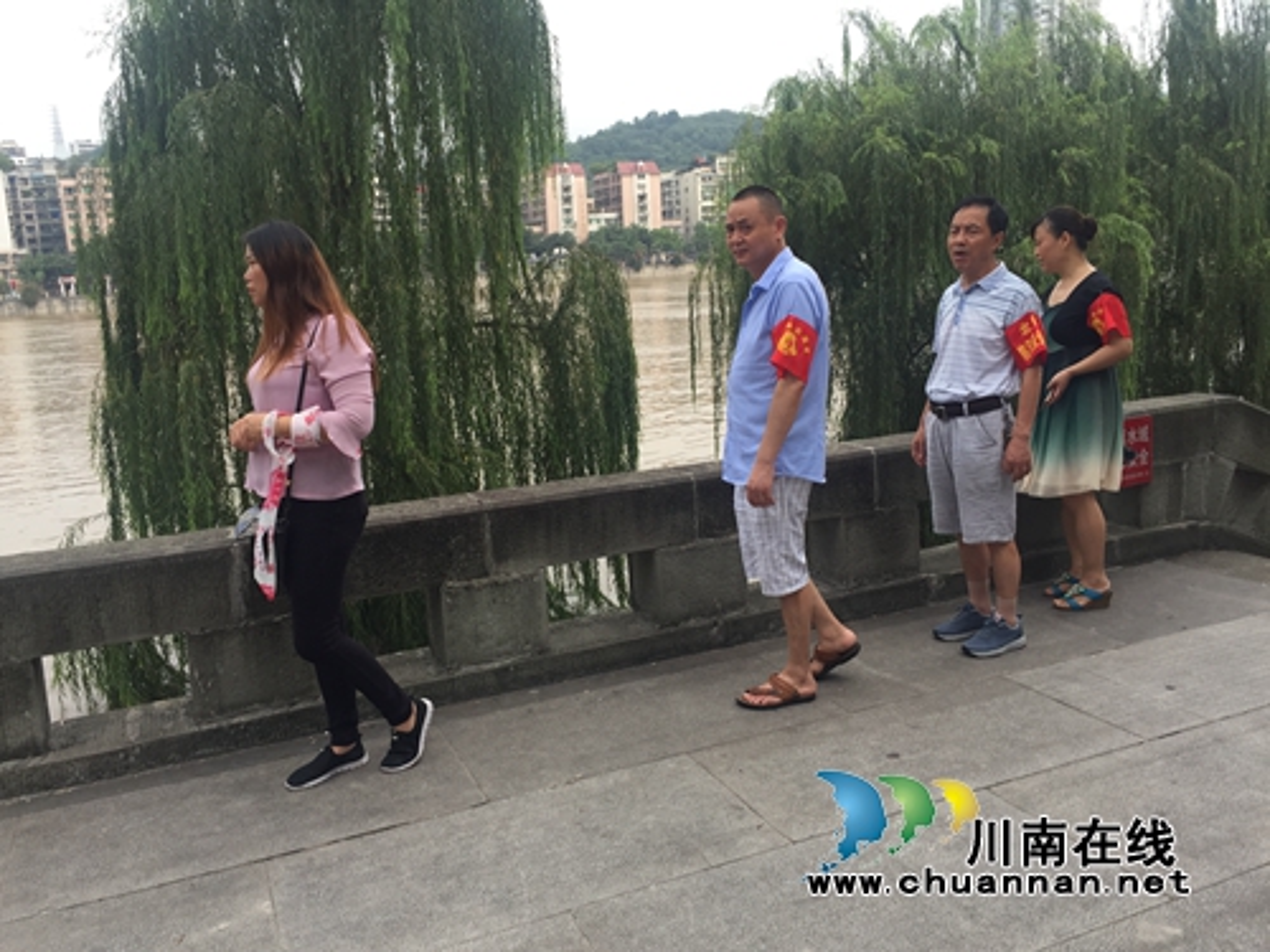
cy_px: 476
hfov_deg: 61.7
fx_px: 1064
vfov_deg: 48.2
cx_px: 635
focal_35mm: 29
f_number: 2.2
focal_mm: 4.15
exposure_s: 1/549
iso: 32
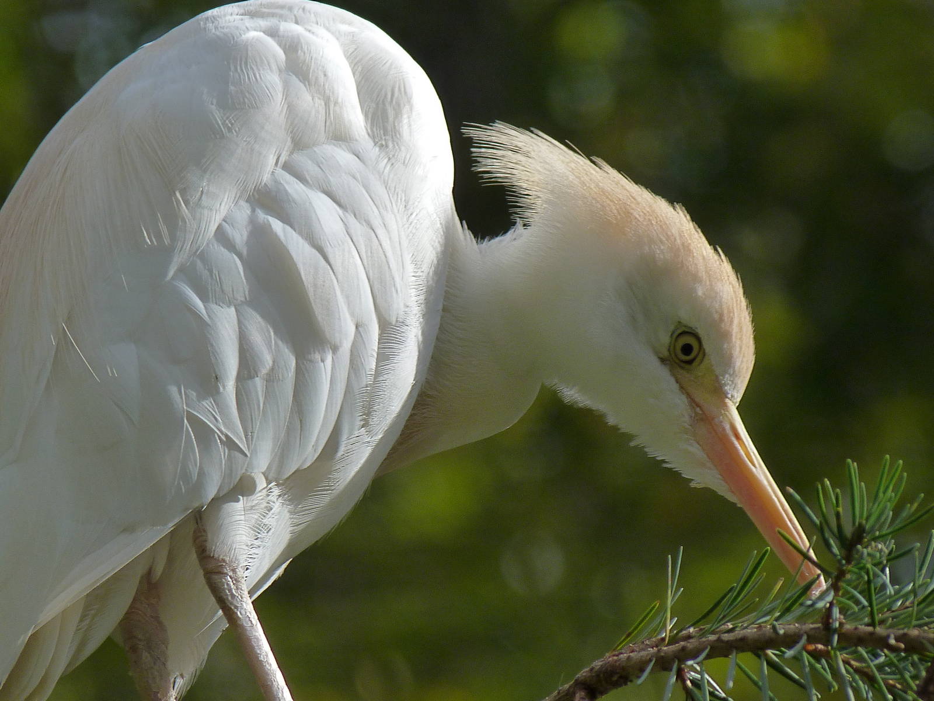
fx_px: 21558
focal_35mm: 799
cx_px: 467
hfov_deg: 2.5
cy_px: 350
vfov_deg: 1.9
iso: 125
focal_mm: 108
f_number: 5.6
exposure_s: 1/400
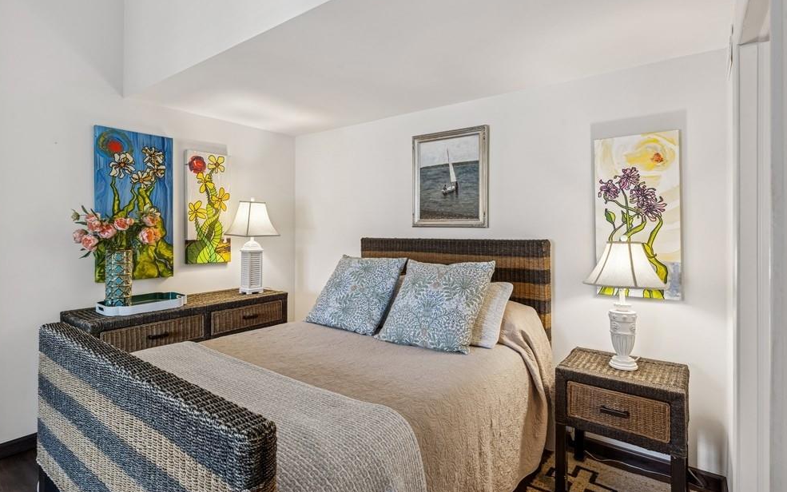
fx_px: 397
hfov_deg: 89.4
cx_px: 385
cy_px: 225
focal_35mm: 19
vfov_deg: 63.4
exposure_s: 1/30
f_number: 8
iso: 400
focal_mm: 17.5
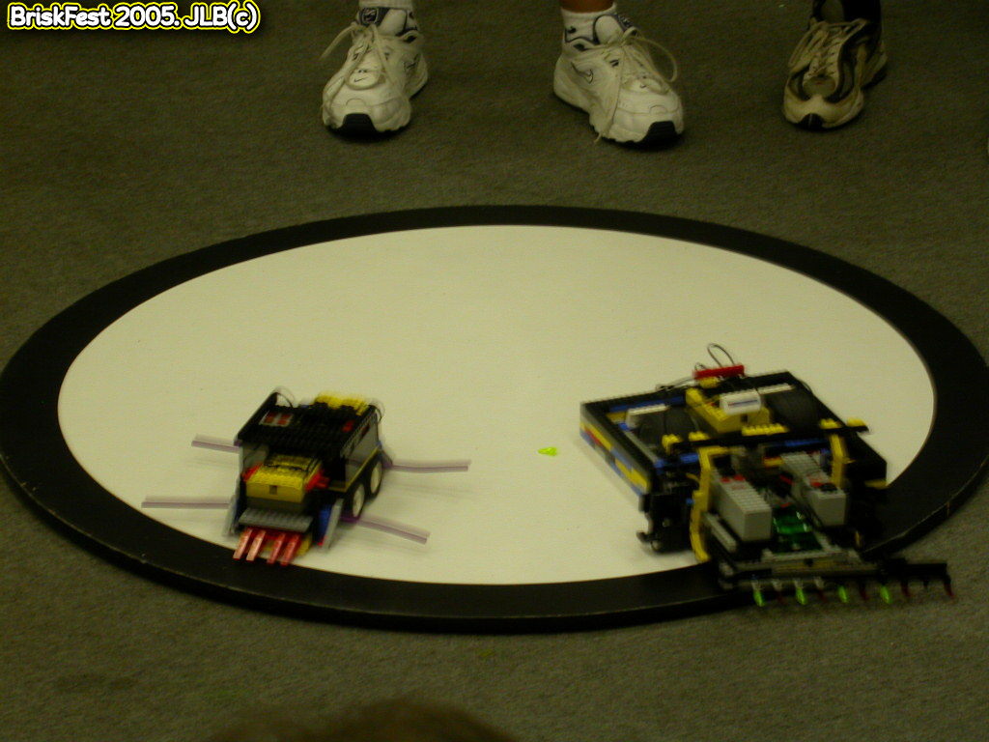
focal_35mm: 149
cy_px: 371
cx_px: 494
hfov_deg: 13.3
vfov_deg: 10.0
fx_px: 4257
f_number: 5
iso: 100
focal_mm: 30.8
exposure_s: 1/10.4
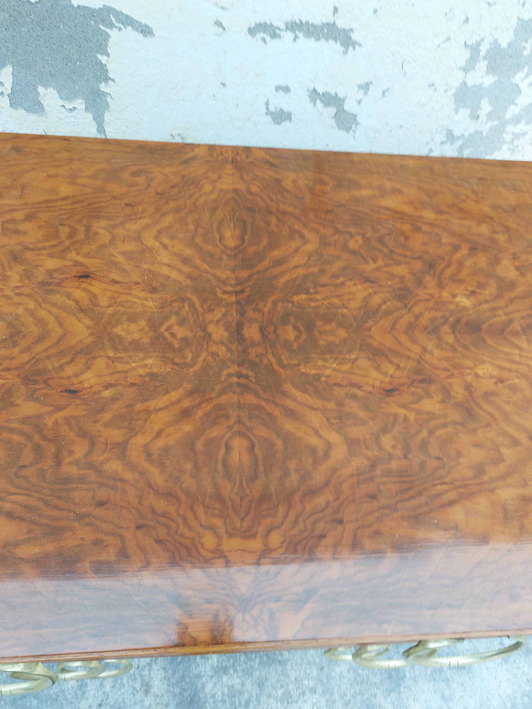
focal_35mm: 24
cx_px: 266
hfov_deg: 56.8
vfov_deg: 71.6
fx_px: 492
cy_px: 354
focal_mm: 5.23
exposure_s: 1/100
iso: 50
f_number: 1.8
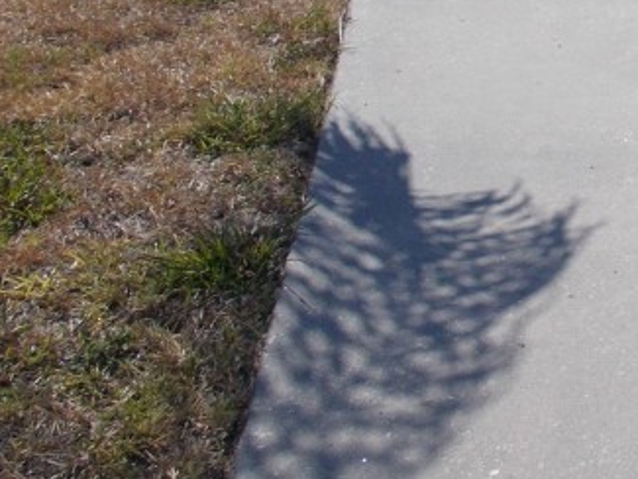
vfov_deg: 17.1
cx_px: 693
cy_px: -108
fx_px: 1512
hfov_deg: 22.5
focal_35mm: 82
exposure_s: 1/250
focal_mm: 4.6
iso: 80
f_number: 8
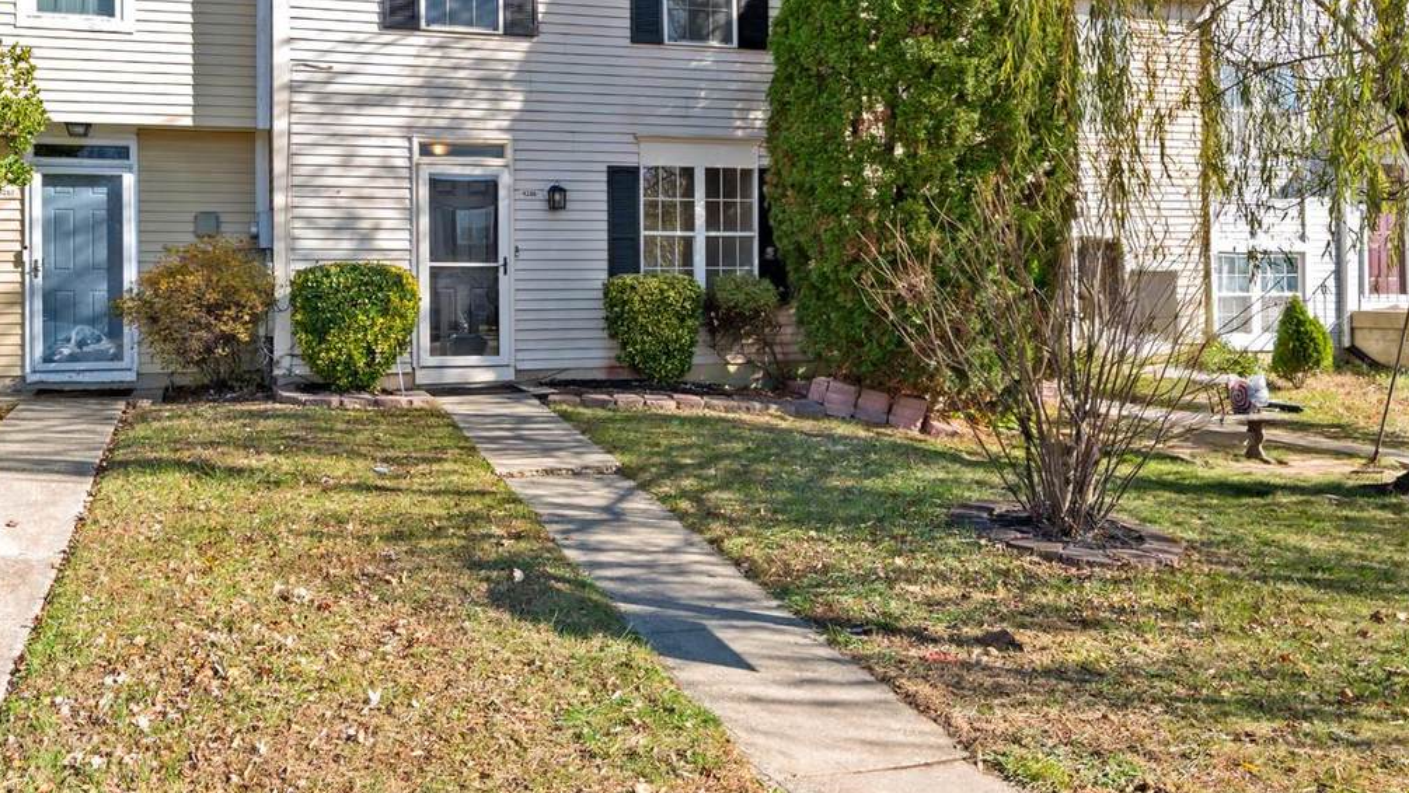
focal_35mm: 24
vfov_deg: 46.6
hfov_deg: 75.3
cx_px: 548
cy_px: 236
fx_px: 897
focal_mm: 18
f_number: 7.1
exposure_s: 1/100
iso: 250
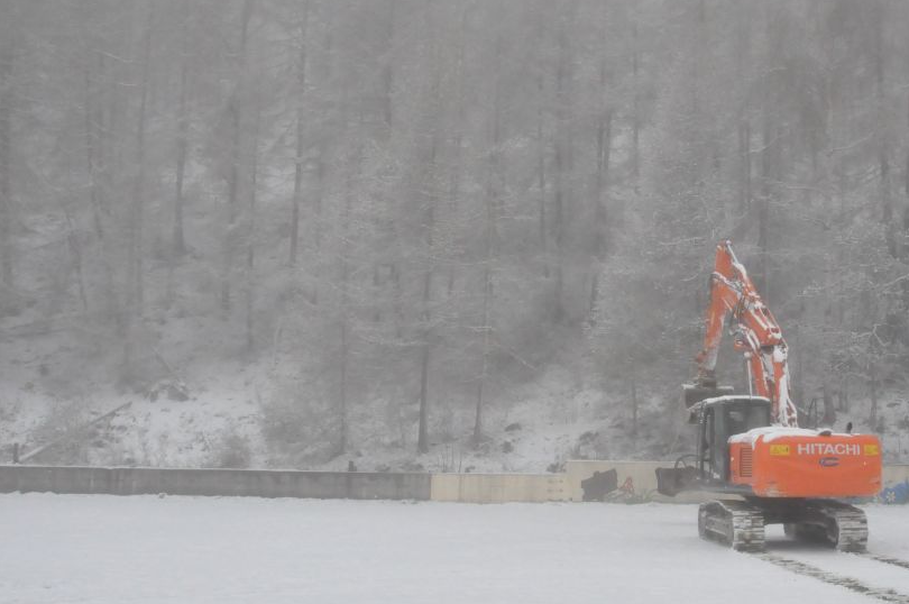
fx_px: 1009
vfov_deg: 33.2
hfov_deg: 47.2
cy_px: 379
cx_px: 653
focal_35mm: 40
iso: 3200
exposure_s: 1/1000
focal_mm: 18
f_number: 16
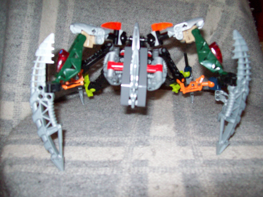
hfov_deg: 51.4
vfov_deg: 39.7
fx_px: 274
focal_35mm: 36
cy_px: 98
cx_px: 132
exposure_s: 1/64
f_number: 2.7
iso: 200
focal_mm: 6
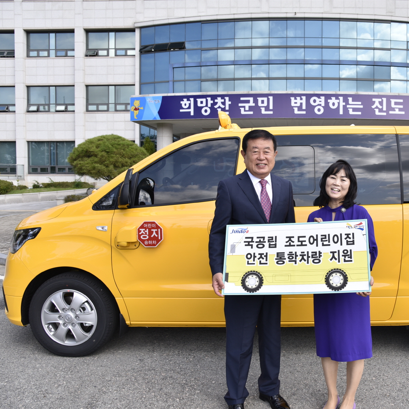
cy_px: 203
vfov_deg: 52.5
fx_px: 414
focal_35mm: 31
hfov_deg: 50.8
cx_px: 297
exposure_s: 1/125
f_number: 6.3
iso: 100
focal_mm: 24
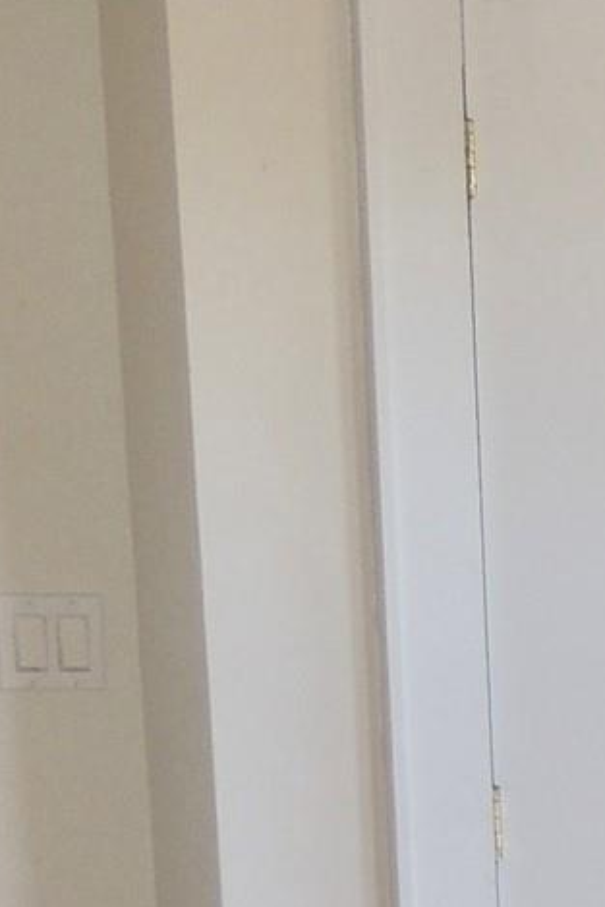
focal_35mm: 109
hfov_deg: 9.9
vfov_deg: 18.1
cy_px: 977
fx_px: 2745
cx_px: 1747
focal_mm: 4.3
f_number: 3
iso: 110
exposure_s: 1/40
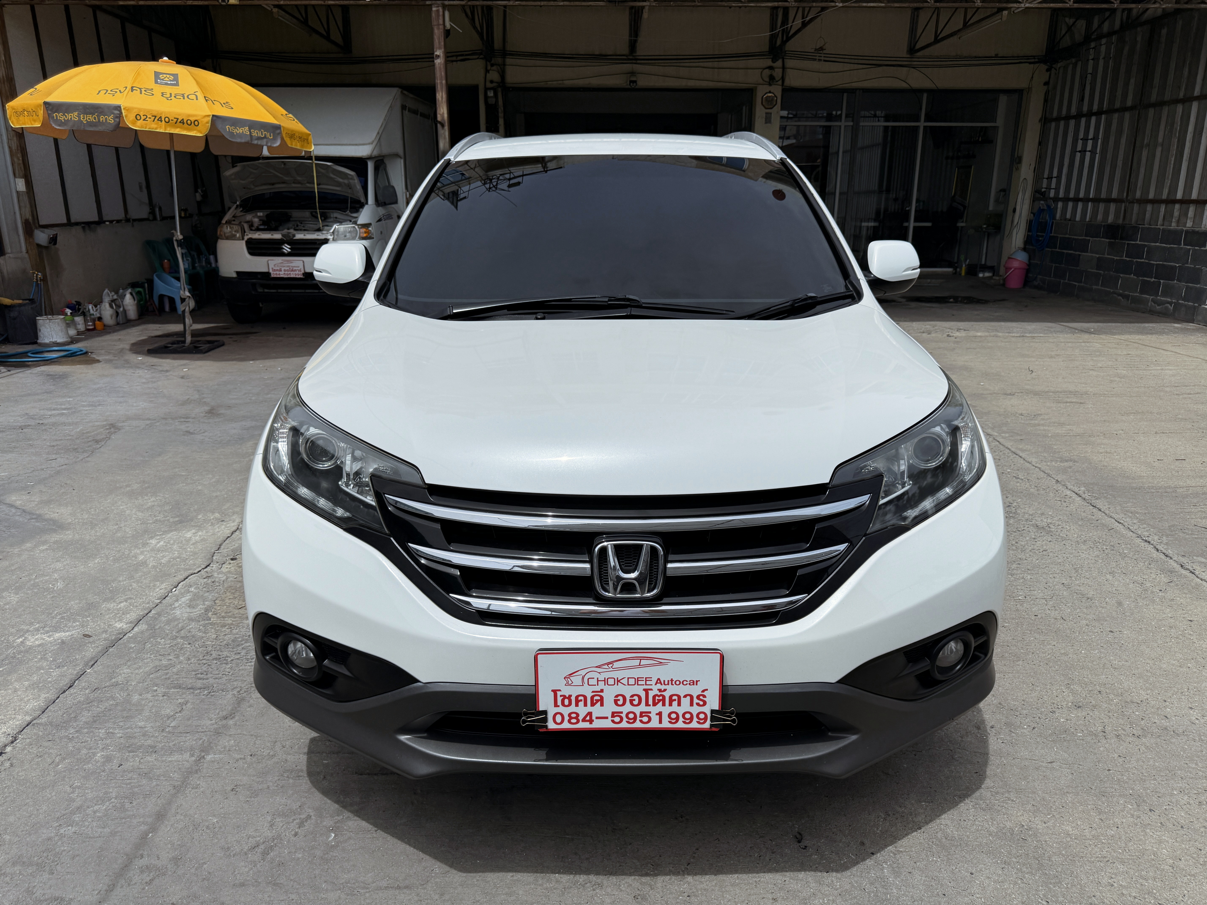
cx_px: 604
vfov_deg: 56.8
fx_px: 837
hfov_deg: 71.6
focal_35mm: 24
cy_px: 452
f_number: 1.78
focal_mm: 6.76
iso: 80
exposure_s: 1/9091
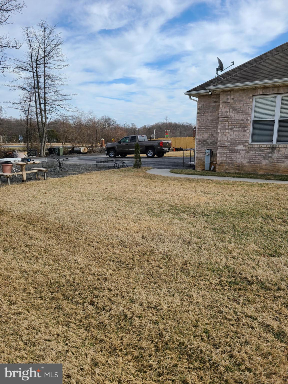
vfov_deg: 67.3
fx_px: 288
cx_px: 144
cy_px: 192
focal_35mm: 26
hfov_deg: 53.1
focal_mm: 5.4
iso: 40
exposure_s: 1/1864
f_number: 1.8
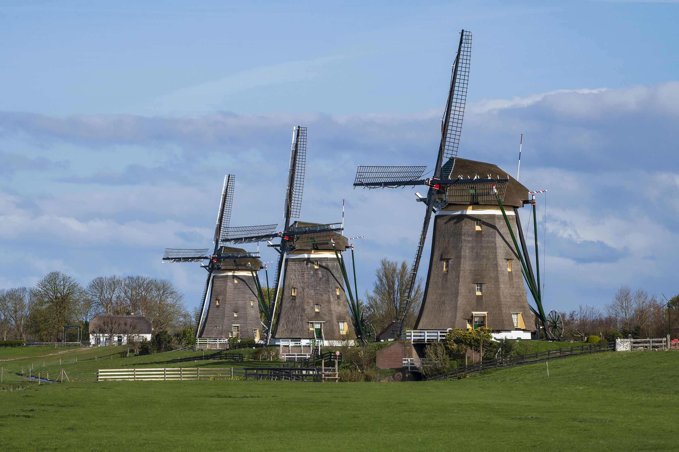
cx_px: 340
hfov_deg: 10.3
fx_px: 3772
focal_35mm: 200
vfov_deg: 6.9
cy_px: 226
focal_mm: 200
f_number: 13
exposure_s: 1/160
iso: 100
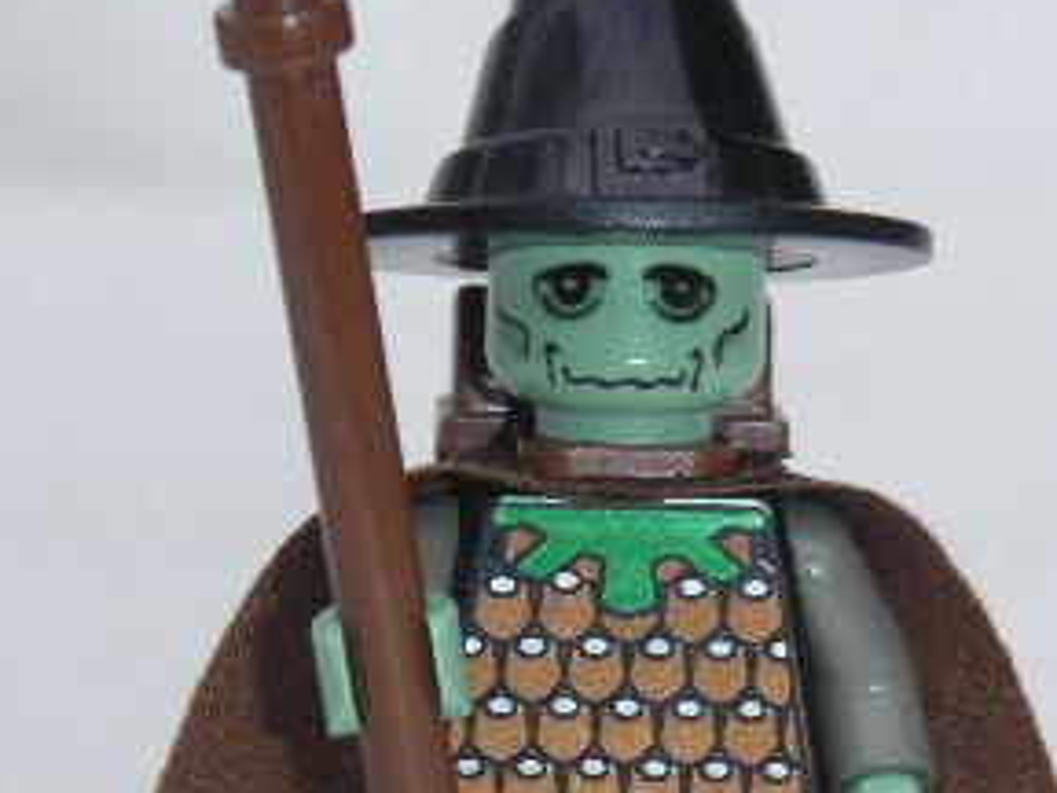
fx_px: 6809
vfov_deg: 6.7
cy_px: 602
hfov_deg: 8.9
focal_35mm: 223
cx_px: 679
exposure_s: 1/350
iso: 160
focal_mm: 16.5
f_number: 8
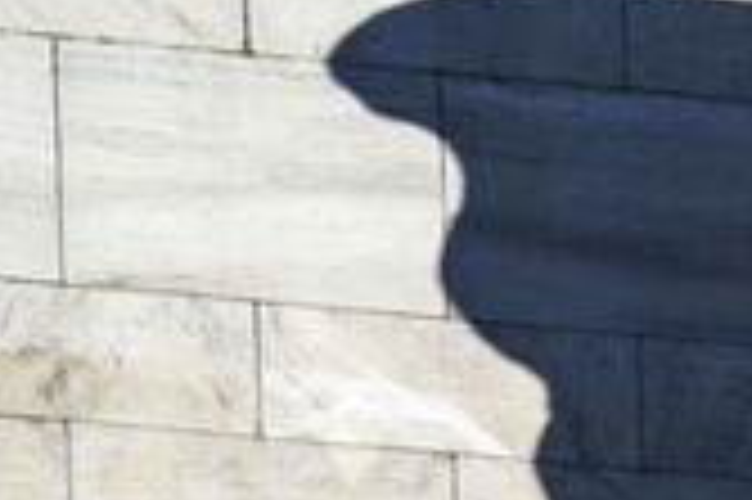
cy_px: 712
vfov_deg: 1.4
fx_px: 19992
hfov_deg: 2.1
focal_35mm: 958
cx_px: 1509
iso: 200
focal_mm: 200
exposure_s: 1/2000
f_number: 4.5
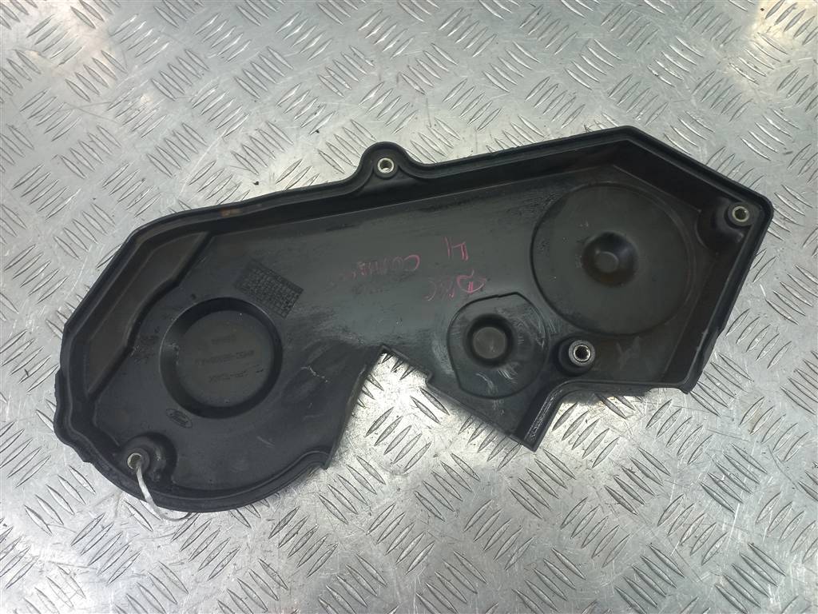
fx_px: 591
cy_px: 307
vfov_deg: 54.9
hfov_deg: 69.4
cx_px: 409
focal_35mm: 25
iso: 64
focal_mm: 4.6
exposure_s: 1/50
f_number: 1.8
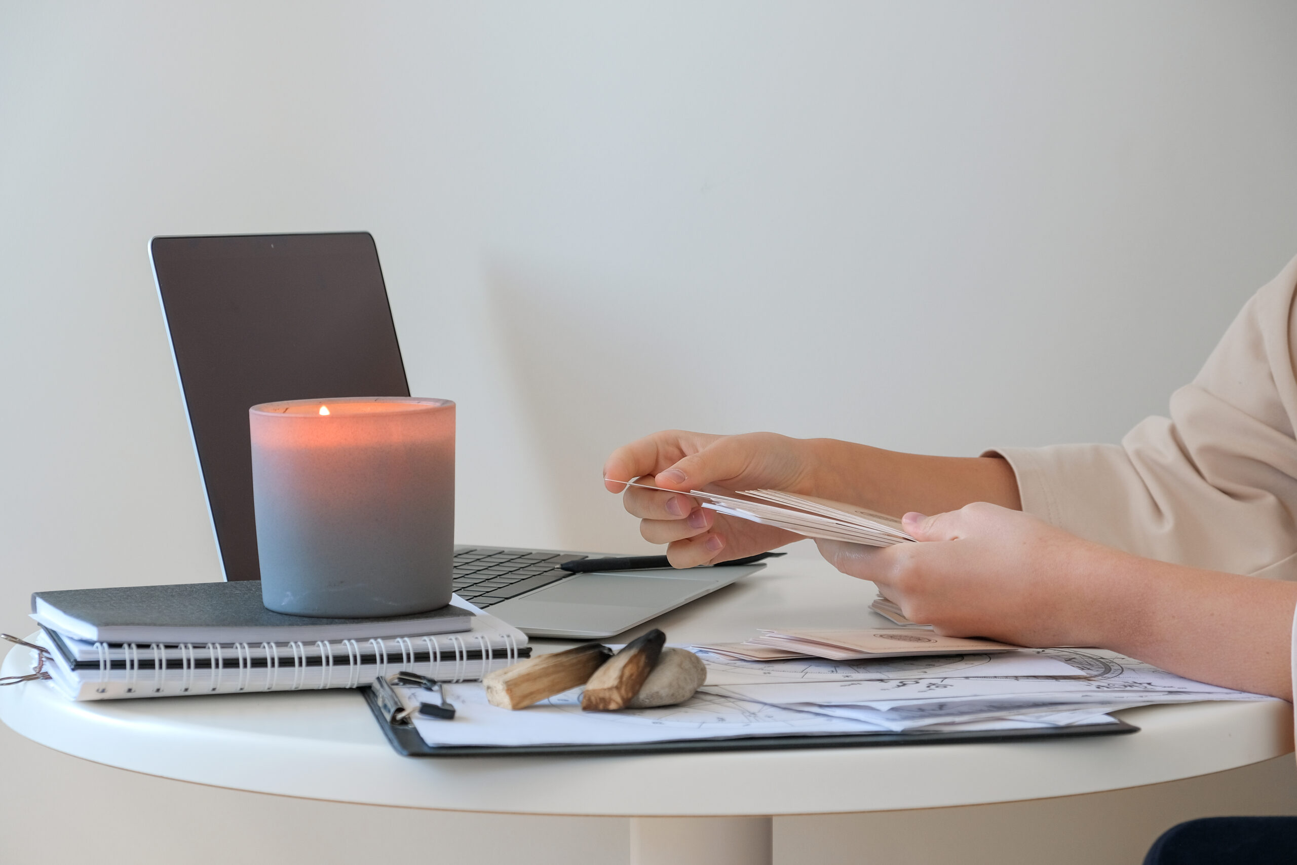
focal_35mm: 76
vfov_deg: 17.9
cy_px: 432
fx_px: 2738
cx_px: 648
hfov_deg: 26.6
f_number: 5.6
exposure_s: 1/20
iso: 250
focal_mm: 50.5
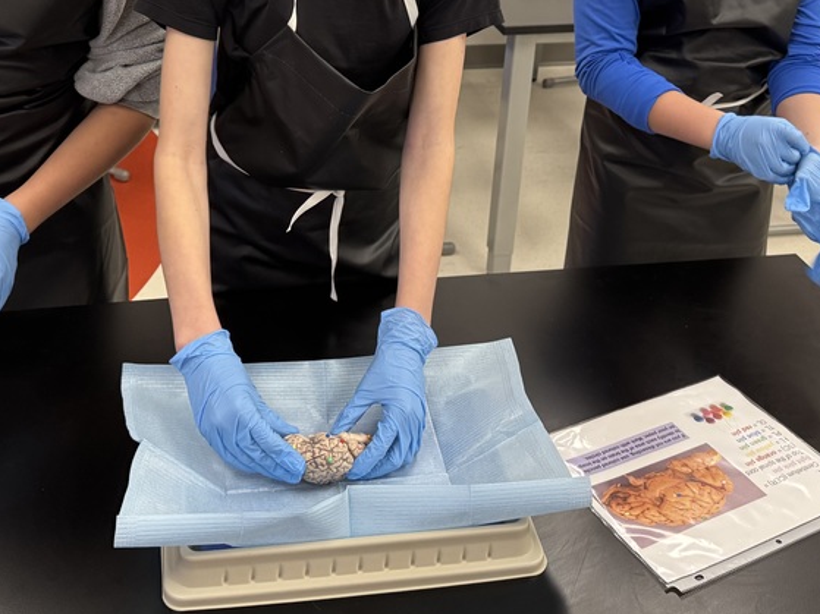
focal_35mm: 44
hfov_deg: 42.8
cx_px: 349
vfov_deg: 31.7
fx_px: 1042
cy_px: 94
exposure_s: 1/60
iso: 250
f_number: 1.78
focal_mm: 6.76
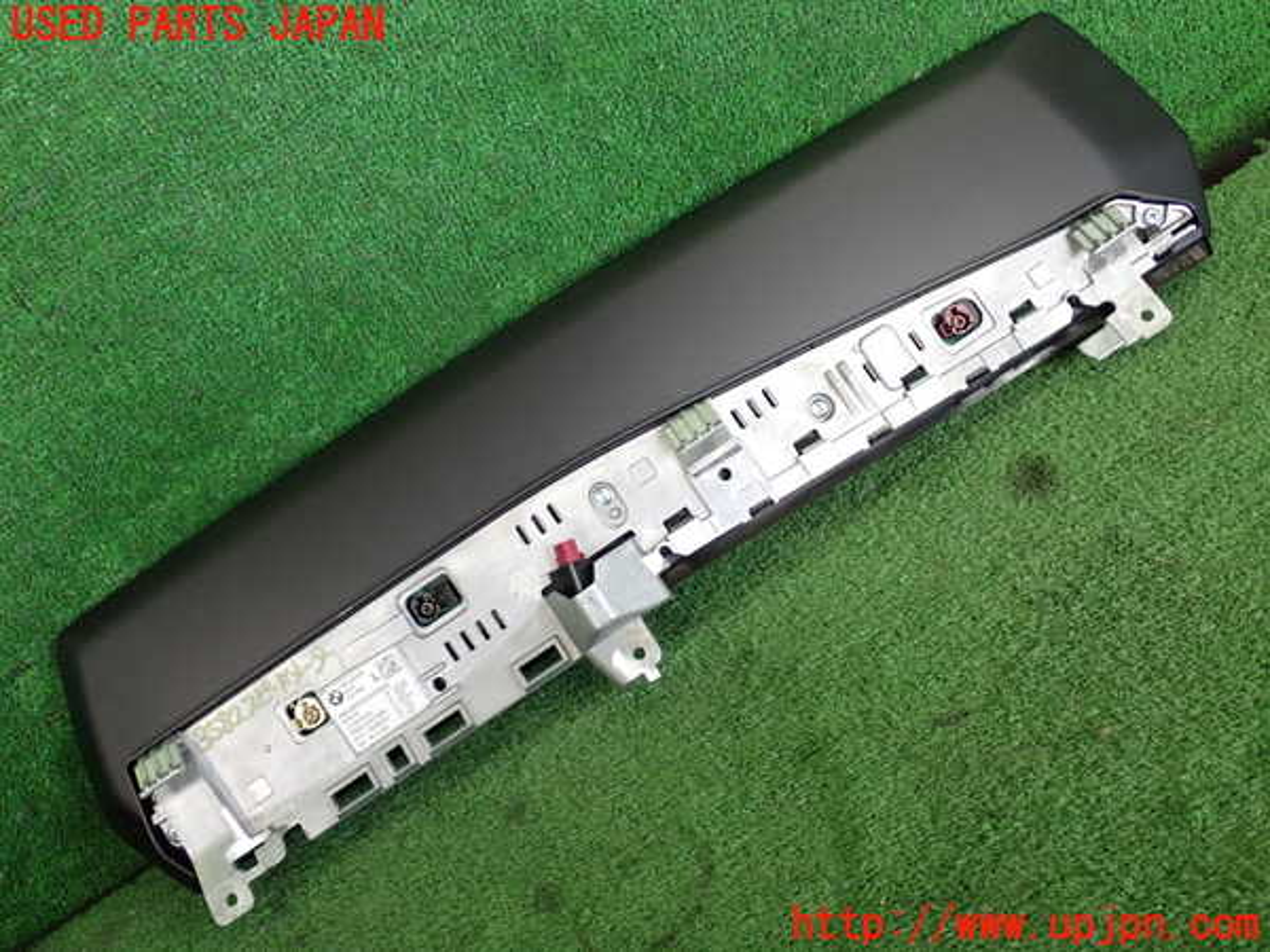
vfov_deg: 35.1
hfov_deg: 45.8
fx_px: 1504
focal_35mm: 41
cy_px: 476
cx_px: 635
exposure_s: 1/125
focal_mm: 7.31
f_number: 2.8
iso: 640
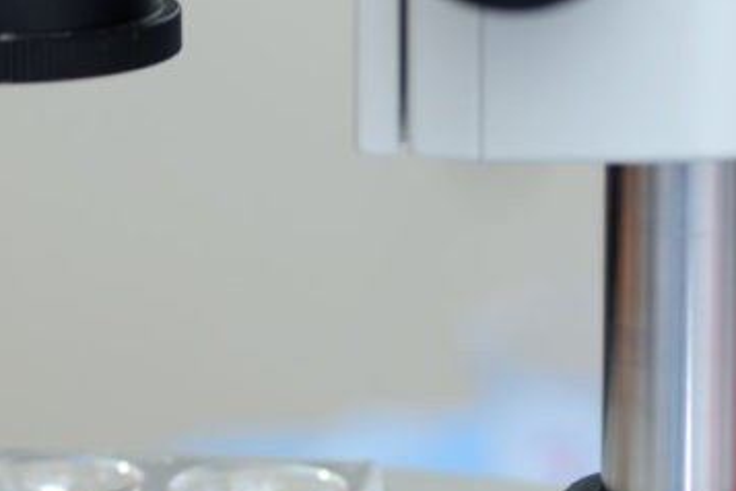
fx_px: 4579
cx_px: -4
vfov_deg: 6.1
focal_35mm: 224
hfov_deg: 9.1
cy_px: 346
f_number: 4.5
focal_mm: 100
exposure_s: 1/160
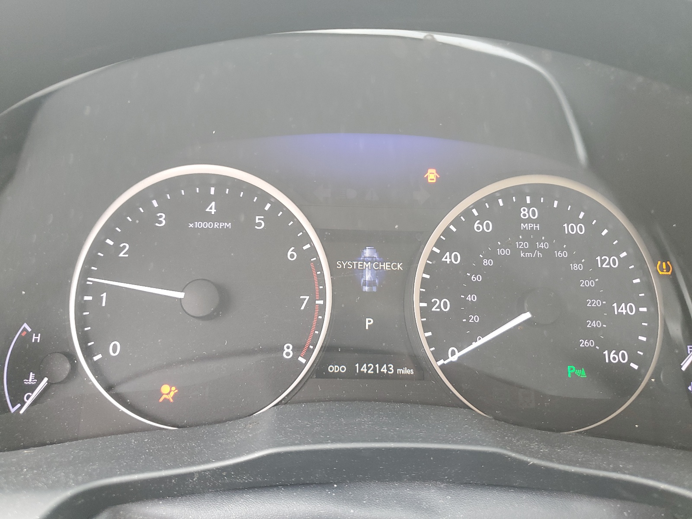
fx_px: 520
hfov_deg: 67.3
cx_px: 346
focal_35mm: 26
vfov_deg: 53.1
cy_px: 260
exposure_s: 1/60.2
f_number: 1.5
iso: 77
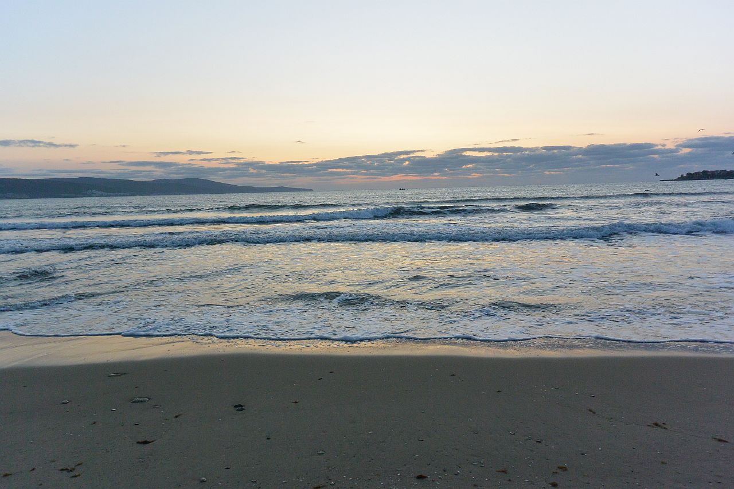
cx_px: 367
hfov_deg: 67.4
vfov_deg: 47.9
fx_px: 550
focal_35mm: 27
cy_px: 244
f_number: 3.5
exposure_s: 1/125
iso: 360
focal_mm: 10
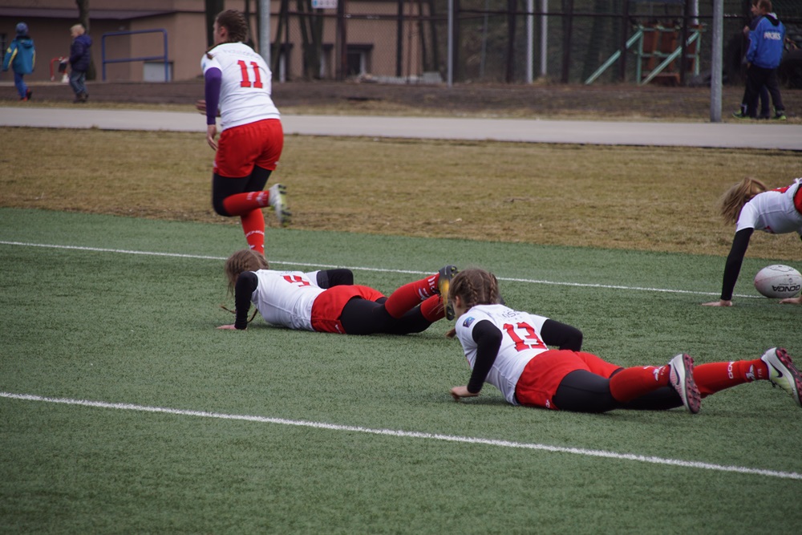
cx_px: 401
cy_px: 268
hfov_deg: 8.6
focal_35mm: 240
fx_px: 5347
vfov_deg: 5.7
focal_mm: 160
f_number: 6.3
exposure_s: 1/250
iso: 125
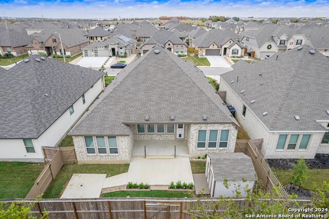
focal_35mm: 22
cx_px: 164
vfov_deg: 57.2
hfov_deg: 78.6
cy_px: 110
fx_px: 201
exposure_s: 1/1250
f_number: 2.8
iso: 200
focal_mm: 8.38
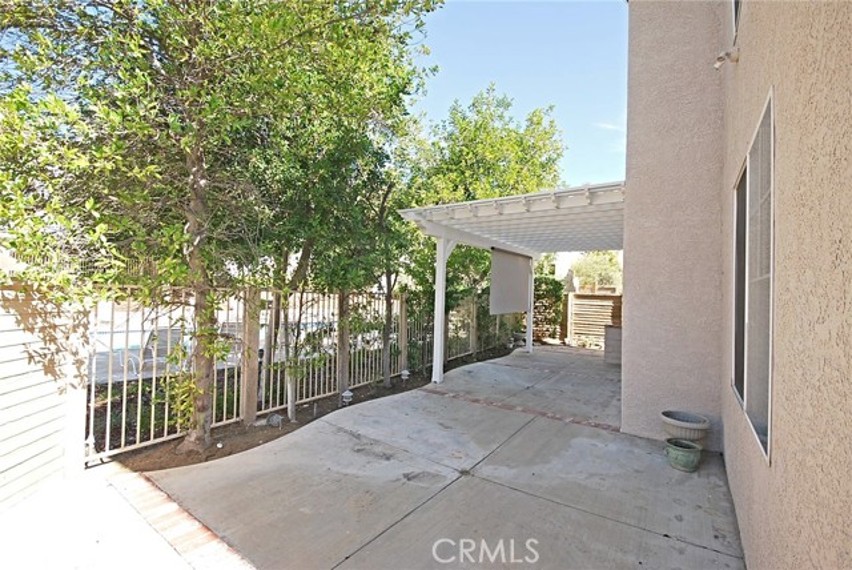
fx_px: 355
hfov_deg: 100.3
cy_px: 285
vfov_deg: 77.4
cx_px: 426
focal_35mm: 15
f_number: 5.6
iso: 110
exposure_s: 1/125
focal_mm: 10
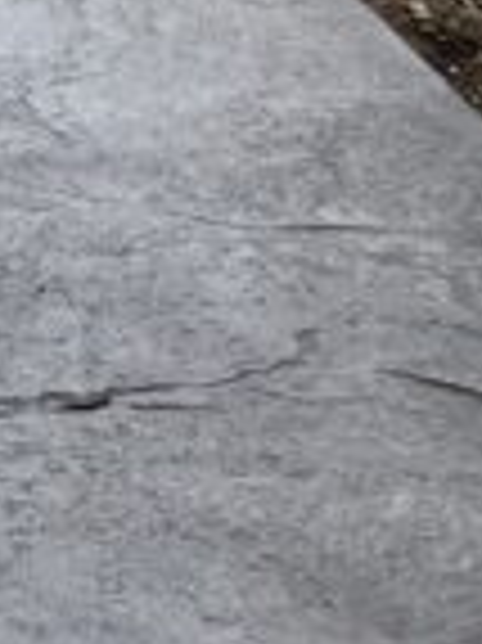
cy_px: -104
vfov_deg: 10.5
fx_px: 3458
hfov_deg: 6.9
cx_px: -1104
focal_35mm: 186
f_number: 1.6
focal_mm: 5.1
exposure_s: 1/1009
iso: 50
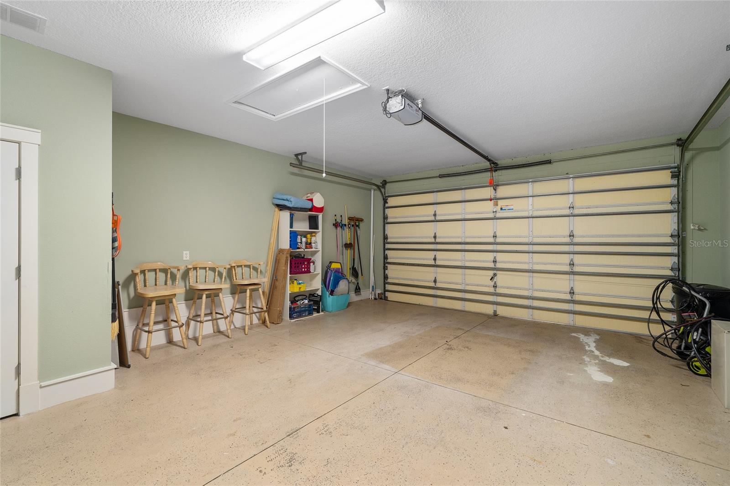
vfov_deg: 73.7
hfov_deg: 96.7
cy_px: 243
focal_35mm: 16
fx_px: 324
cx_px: 365
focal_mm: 16
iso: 500
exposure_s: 1/3
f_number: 7.1
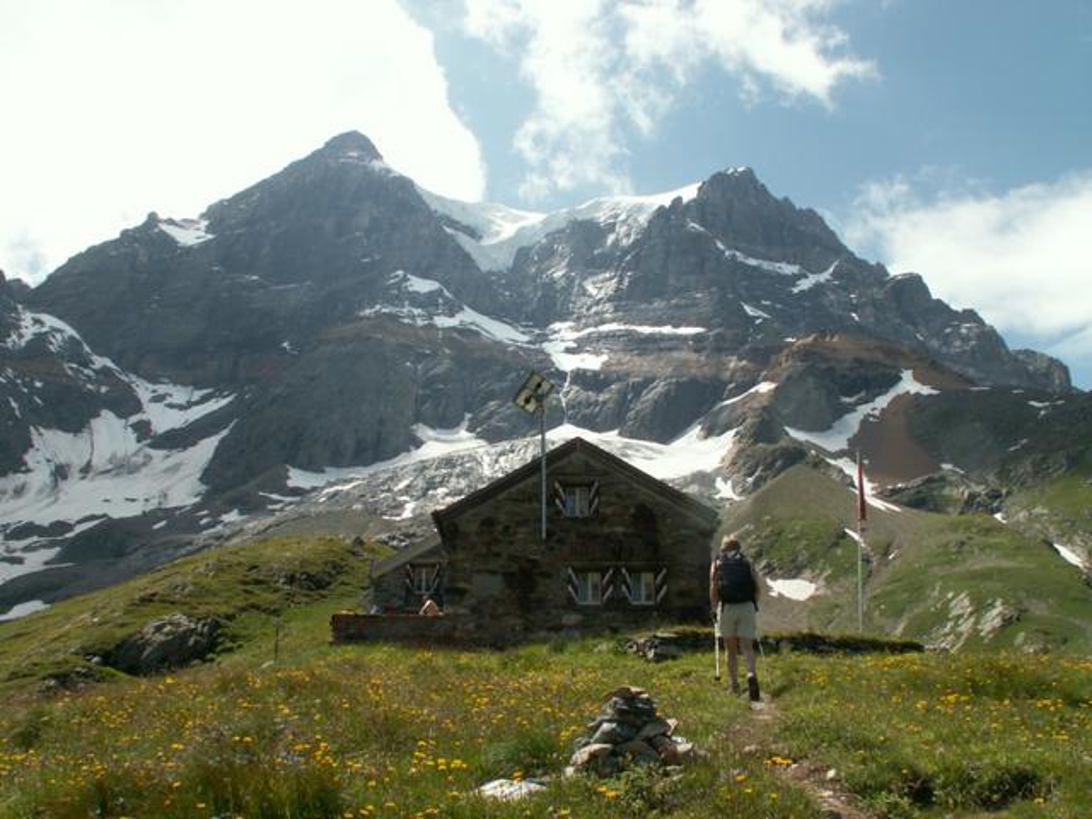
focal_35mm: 35
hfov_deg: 52.6
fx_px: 1104
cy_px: 410
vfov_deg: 40.7
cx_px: 546
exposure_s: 1/200
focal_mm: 5.86
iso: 50
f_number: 7.1
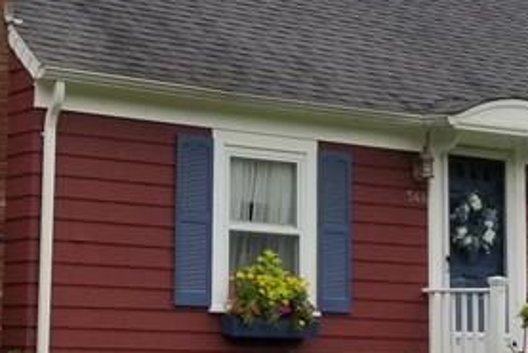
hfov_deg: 20.2
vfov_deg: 13.7
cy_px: 193
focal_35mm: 100
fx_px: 1467
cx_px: 99
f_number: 1.7
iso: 50
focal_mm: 4.25
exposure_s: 1/2256
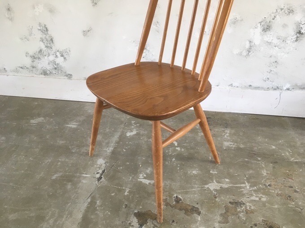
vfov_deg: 48.2
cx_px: 152
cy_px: 114
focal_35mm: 29
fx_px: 256
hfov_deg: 61.7
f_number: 2.2
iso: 64
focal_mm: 4.15
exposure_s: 1/30
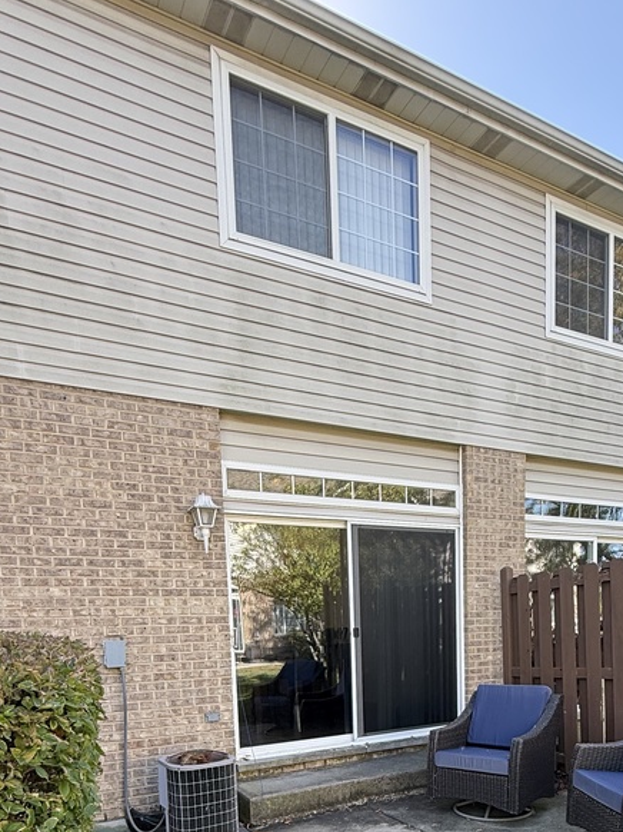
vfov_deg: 60.3
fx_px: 624
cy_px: 698
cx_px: 349
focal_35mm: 26
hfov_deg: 52.9
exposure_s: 1/240
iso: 50
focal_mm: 2.22
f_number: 2.2
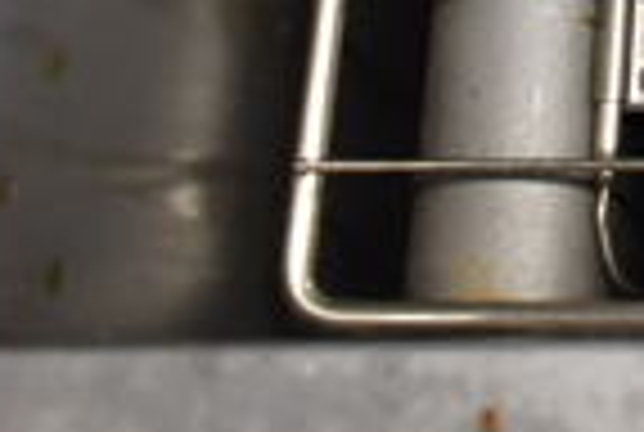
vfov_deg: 11.0
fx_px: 2061
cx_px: 1031
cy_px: -418
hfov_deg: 15.9
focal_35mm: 115
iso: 800
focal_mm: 18
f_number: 3.5
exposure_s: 1/30
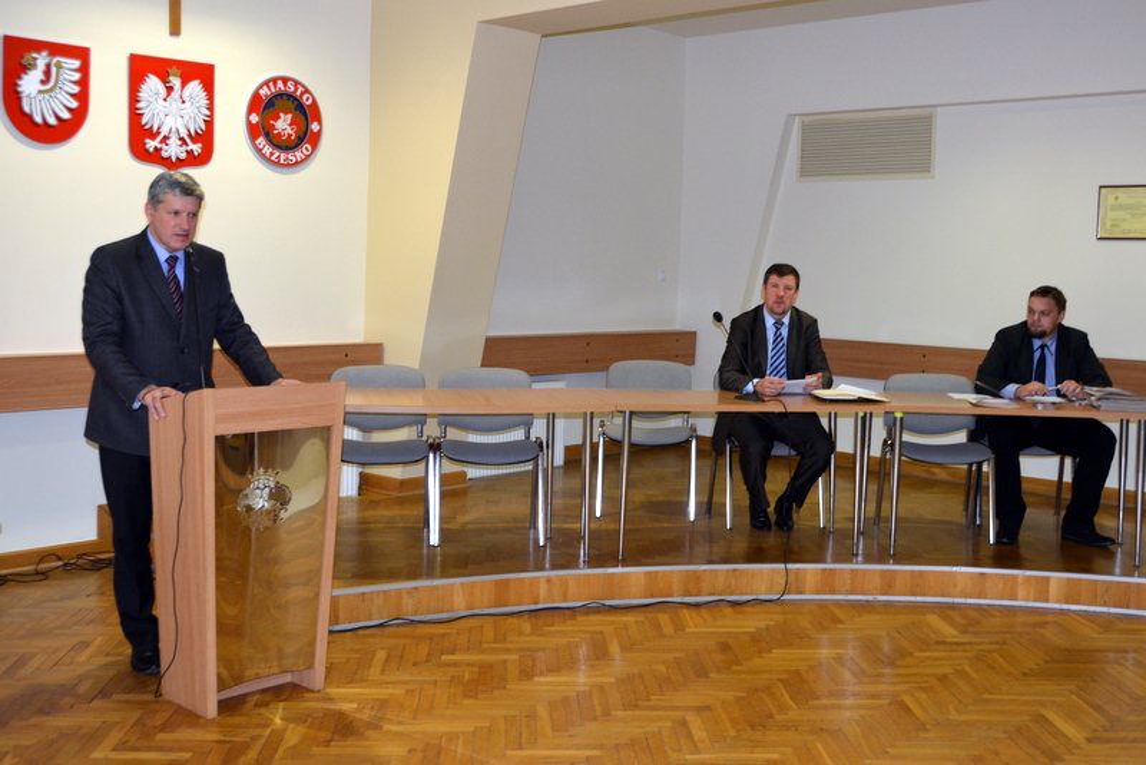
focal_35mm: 33
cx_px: 573
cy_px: 382
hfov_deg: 57.2
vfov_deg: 40.0
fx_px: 1051
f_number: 3.8
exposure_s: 1/60
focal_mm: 22
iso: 900
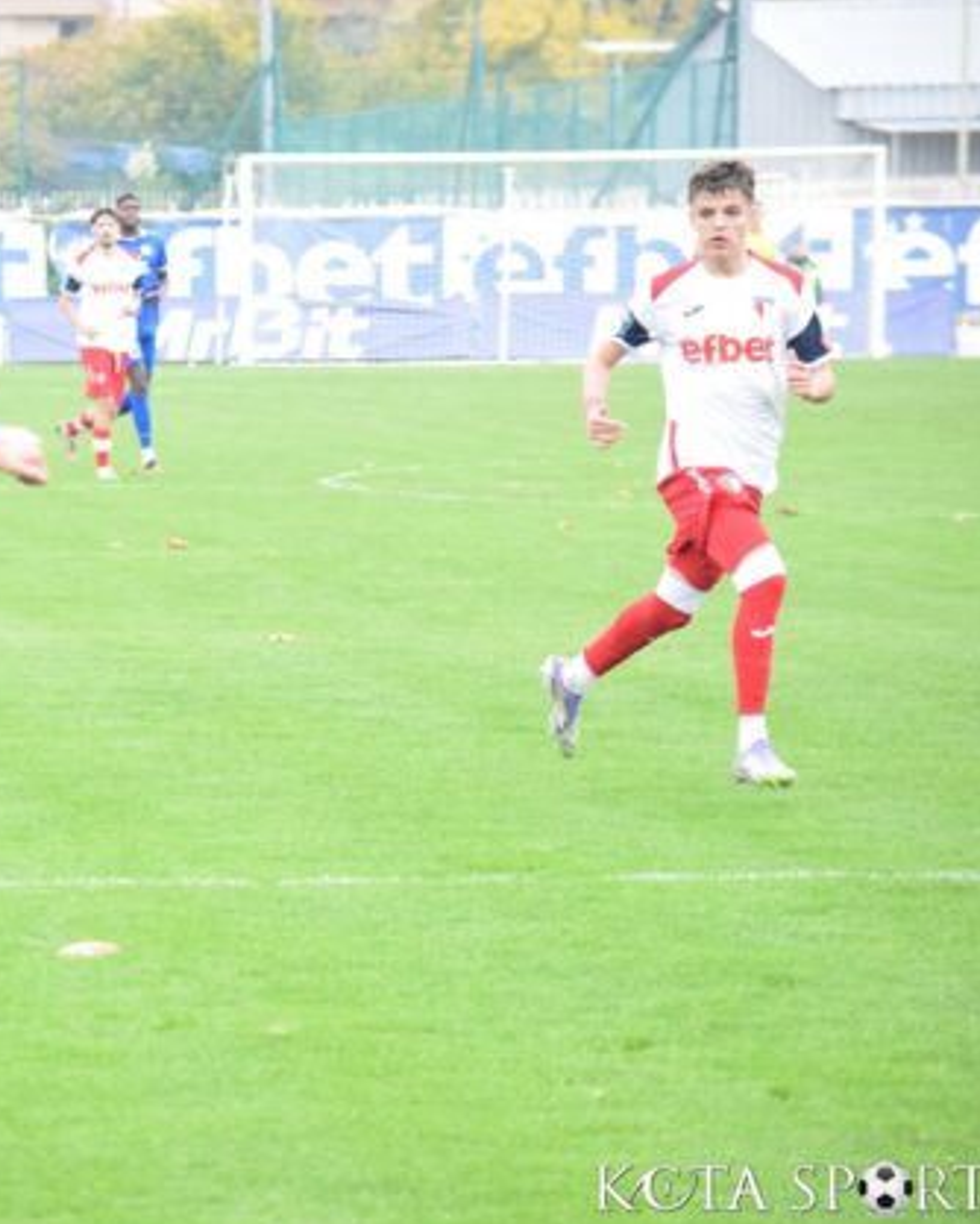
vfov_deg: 7.6
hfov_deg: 6.1
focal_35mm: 255
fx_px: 9238
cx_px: 79
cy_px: 613
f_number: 4.8
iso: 6400
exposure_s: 1/1000
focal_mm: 120
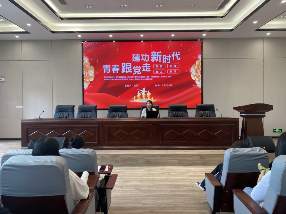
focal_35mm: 26
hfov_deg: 67.3
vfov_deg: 53.1
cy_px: 107
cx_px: 143
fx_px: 215
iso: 100
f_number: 1.8
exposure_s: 1/100
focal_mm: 4.25
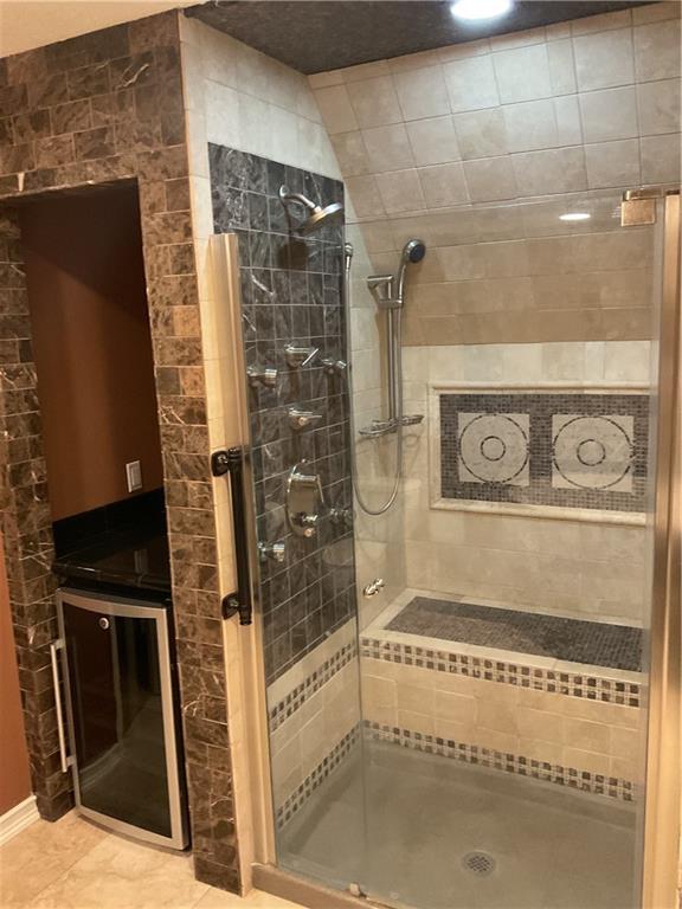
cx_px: 341
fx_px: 762
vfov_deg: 61.7
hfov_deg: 48.2
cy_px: 454
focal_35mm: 29
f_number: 1.8
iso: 320
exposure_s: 1/40
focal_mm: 3
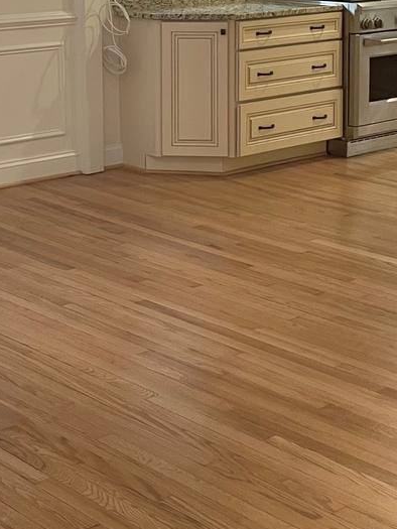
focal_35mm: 76
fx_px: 1162
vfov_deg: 24.6
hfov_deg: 19.2
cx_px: 91
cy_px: 12
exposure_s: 1/60
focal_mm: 4.2
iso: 125
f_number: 1.6
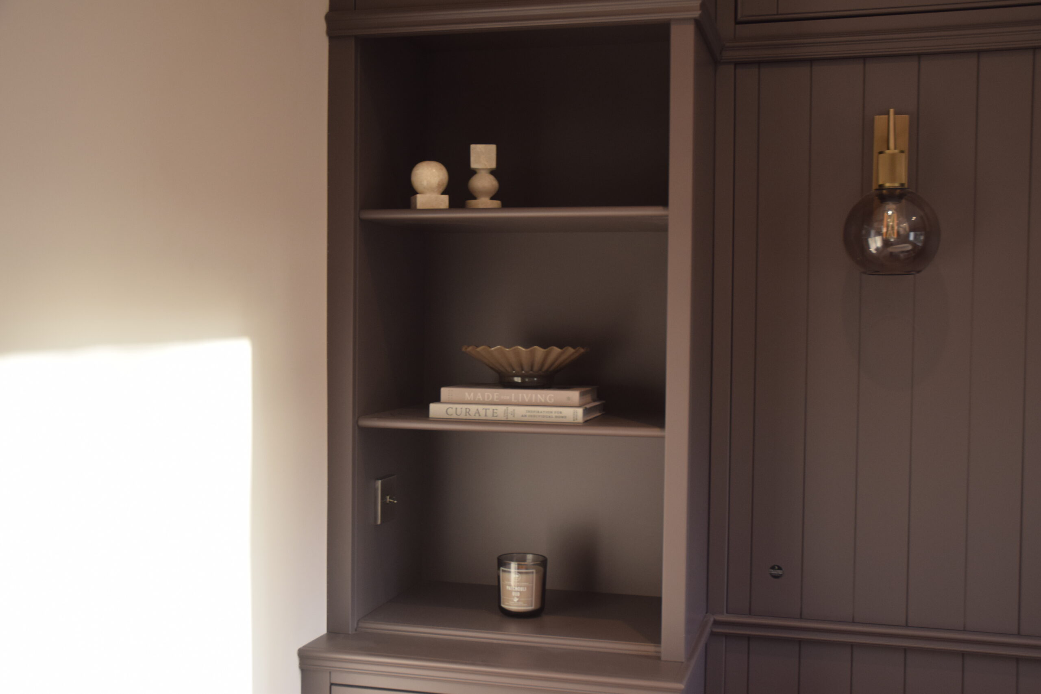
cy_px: 347
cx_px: 520
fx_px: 1258
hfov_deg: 45.0
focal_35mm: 44
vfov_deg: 30.9
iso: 400
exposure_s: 1/80
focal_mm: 29
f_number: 4.5
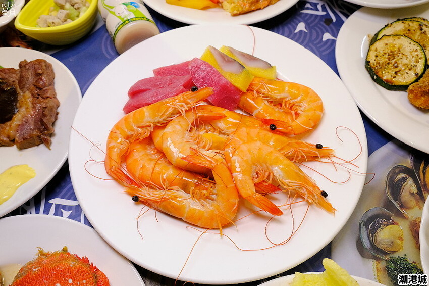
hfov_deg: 67.4
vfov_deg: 47.9
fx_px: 322
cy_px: 143
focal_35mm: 27
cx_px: 214
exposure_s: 1/50
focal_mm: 18
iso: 1000
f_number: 8
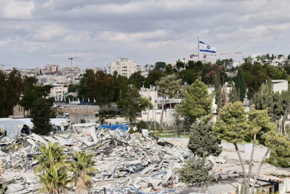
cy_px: 120
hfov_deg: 27.5
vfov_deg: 18.6
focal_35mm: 73
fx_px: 588
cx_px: 200
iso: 160
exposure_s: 1/2500
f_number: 4
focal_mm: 52
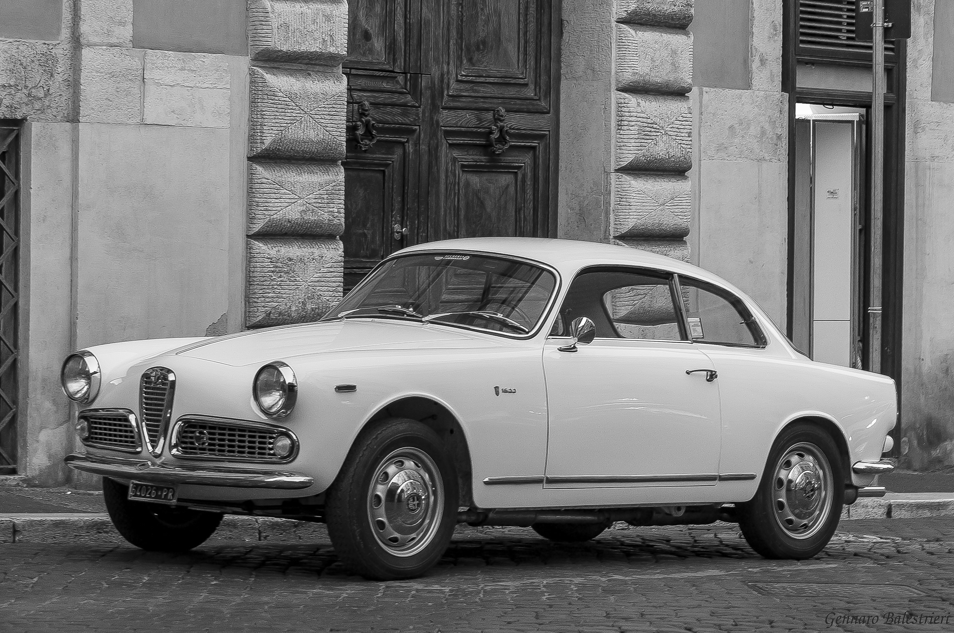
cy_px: 316
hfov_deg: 16.3
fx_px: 3335
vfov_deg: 10.9
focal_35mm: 126
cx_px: 479
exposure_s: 1/15
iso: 900
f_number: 5
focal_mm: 82
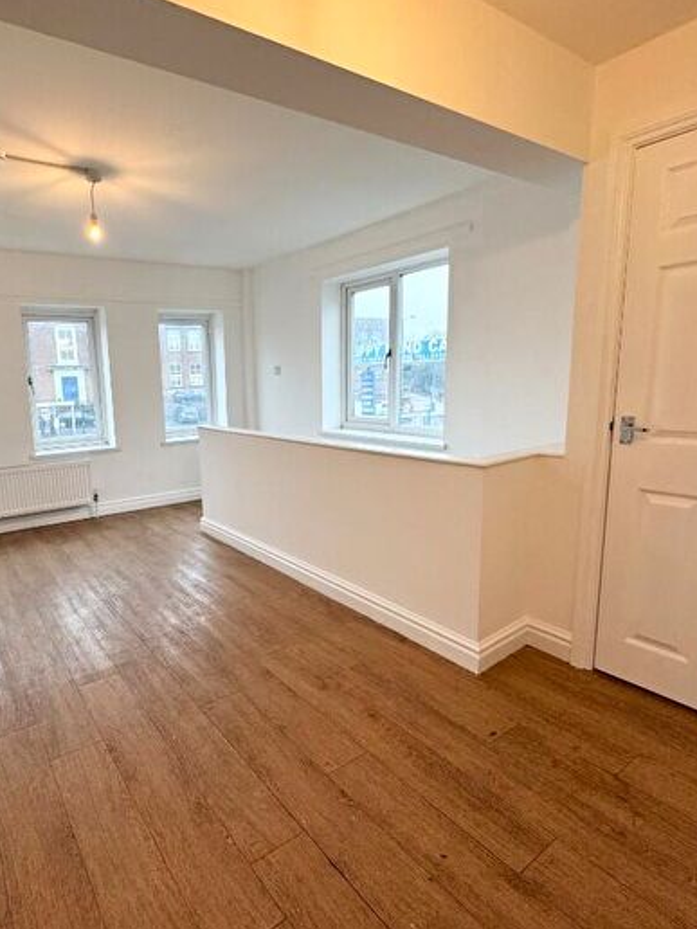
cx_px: 249
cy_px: 462
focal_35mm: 19
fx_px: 510
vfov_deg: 84.7
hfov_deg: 67.3
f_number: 2.2
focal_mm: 2.22
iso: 160
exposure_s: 1/100
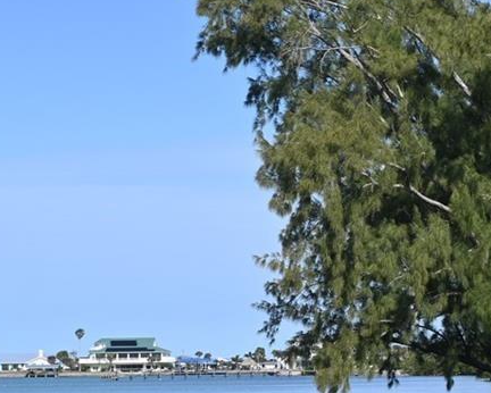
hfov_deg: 13.8
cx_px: 826
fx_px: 1855
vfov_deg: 12.1
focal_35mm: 128
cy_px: 264
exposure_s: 1/400
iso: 100
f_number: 7.1
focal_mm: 24.5
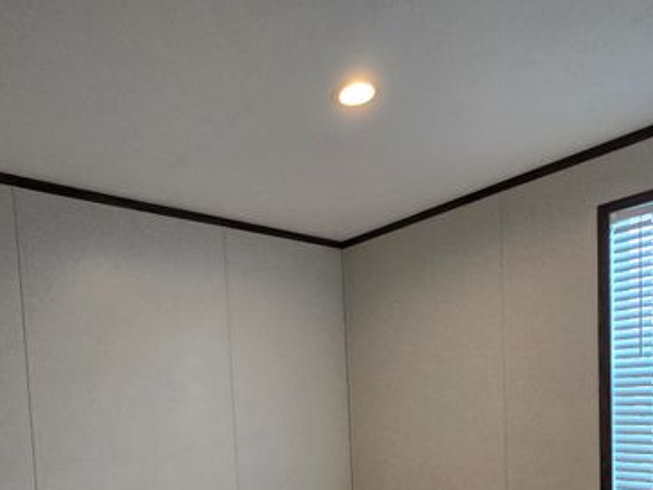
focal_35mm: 25
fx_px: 472
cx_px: 251
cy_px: 439
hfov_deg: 68.5
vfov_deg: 49.1
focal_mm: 2.2
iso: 80
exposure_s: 1/60
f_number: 2.2
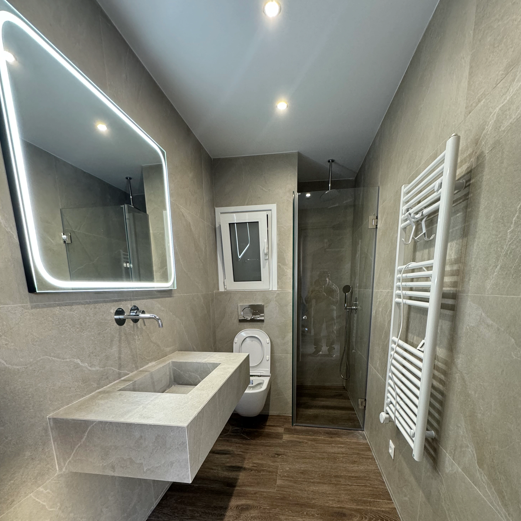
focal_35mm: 17
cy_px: 350
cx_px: 261
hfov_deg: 84.0
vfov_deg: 81.0
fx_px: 289
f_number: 2.2
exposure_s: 1/100
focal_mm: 2.22
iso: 250
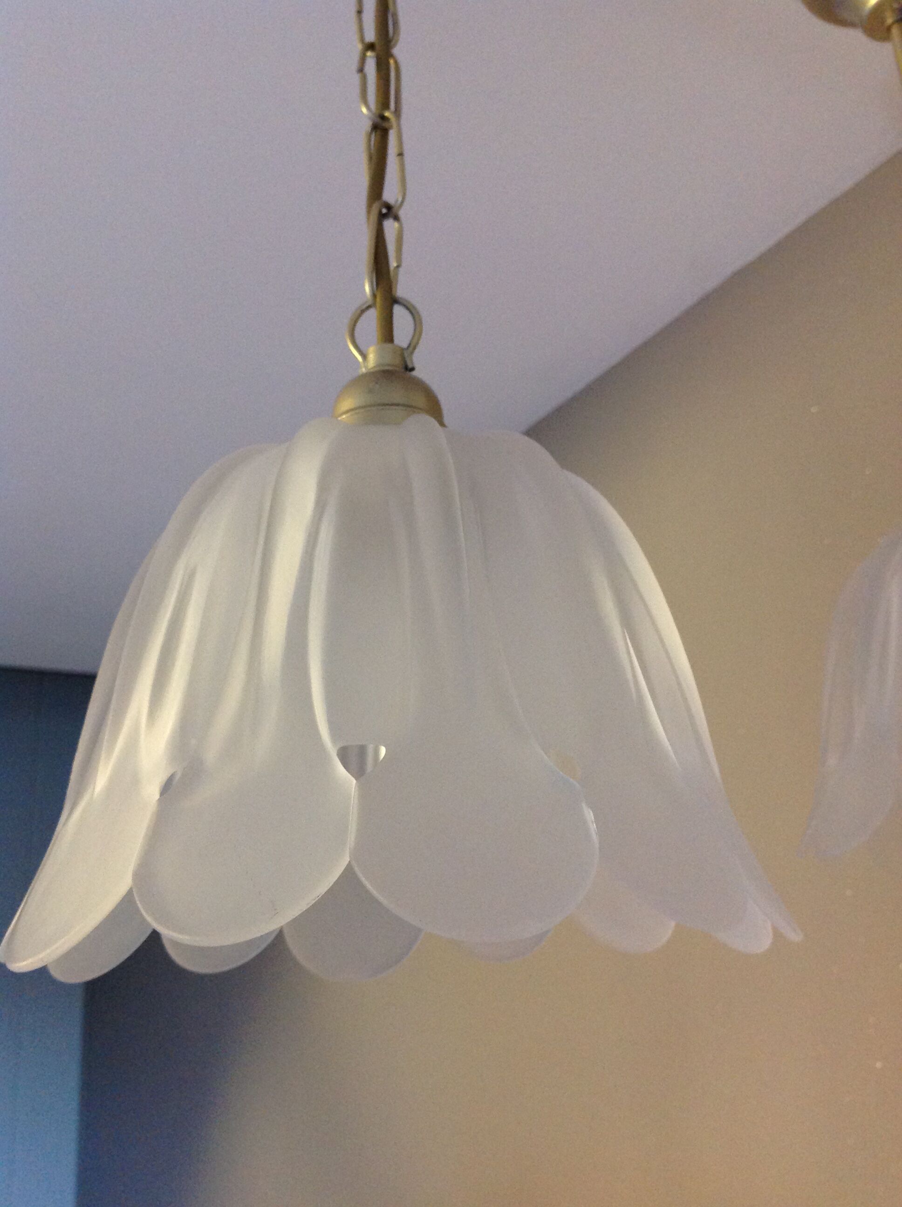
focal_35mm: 35
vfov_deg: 52.7
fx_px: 1219
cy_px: 604
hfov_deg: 40.6
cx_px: 451
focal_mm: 4.28
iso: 250
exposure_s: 1/15
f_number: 2.4
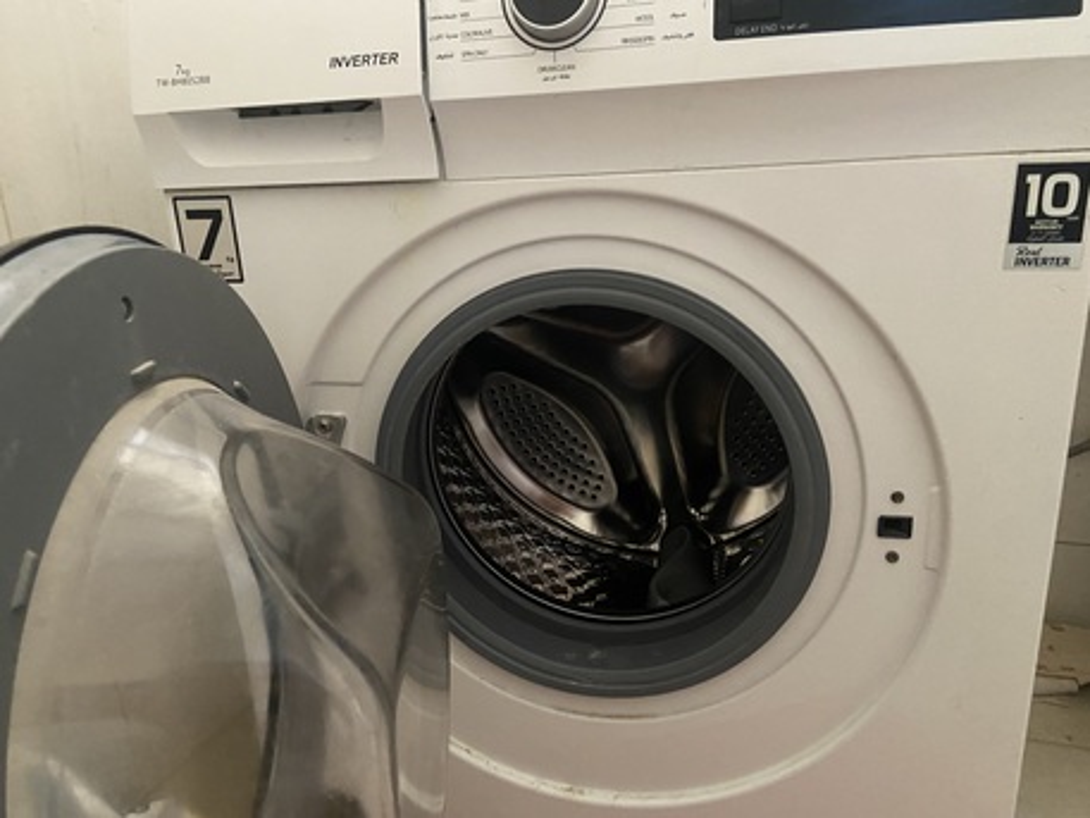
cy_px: 409
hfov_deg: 67.3
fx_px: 819
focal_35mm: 26
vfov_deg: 53.1
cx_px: 545
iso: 640
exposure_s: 1/25
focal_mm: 4.25
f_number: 1.8
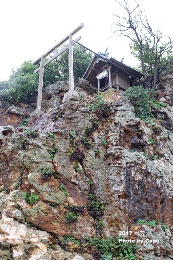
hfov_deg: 31.2
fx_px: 310
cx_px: 86
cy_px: 130
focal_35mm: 43
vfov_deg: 45.4
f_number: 4.5
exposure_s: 1/60
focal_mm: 28.9
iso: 400
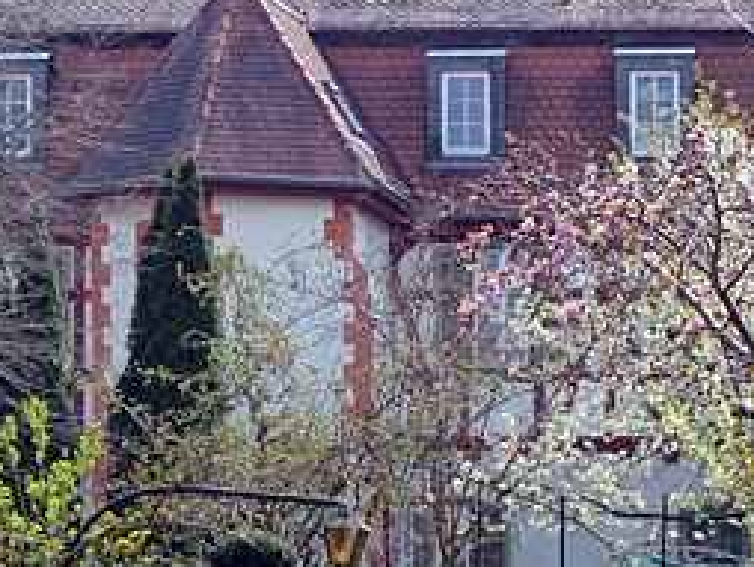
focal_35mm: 158
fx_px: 3445
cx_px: 303
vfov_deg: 9.4
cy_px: 416
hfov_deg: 12.5
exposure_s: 1/320
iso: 125
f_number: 4.1
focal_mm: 11
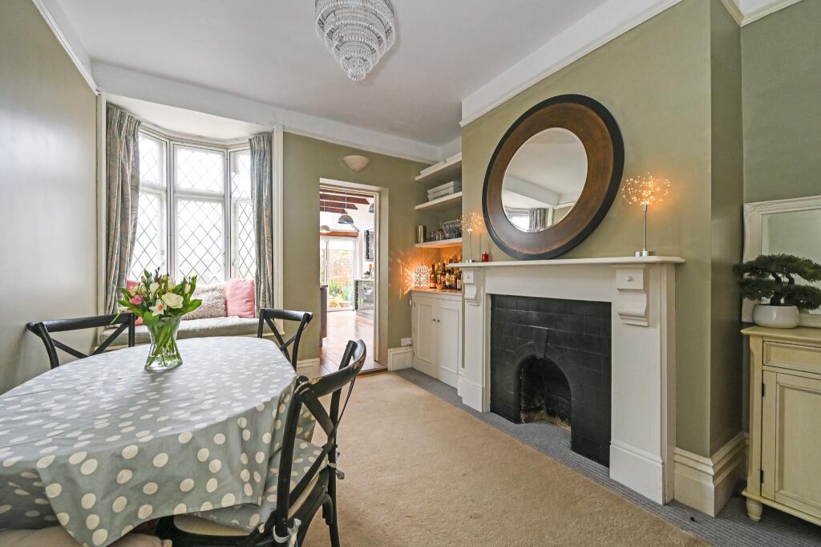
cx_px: 410
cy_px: 274
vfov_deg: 81.2
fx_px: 319
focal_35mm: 14
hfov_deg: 104.3
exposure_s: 1/25
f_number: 8
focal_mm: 14
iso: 400
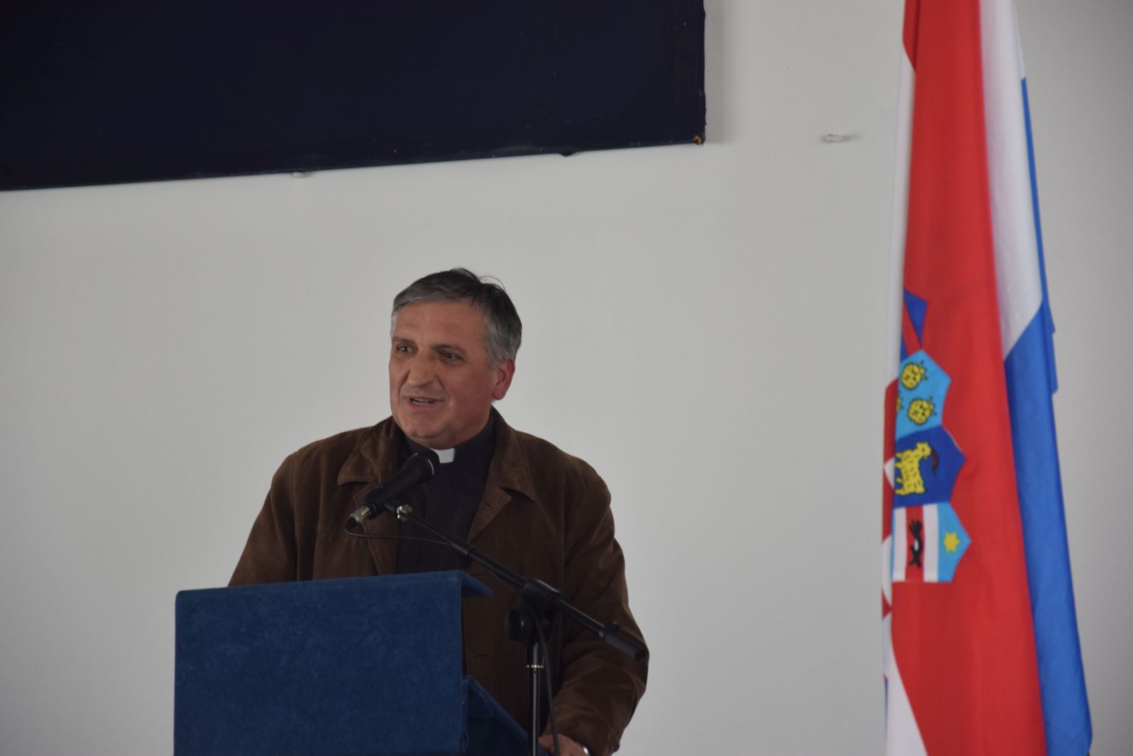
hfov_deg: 13.0
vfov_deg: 8.7
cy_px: 378
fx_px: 4957
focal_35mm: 158
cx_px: 566
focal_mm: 105
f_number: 5.6
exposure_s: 1/80
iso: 400
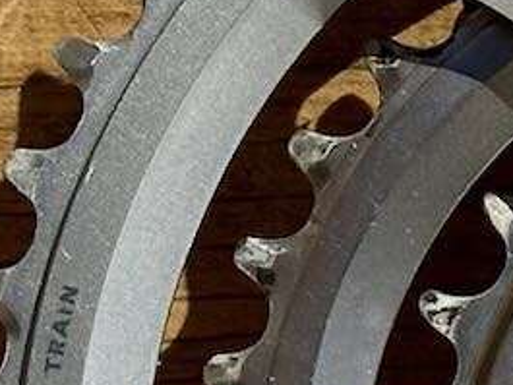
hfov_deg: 5.5
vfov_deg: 4.3
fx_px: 5160
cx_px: 1084
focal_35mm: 348
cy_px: 561
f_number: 1.78
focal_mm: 6.86
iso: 64
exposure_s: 1/4367
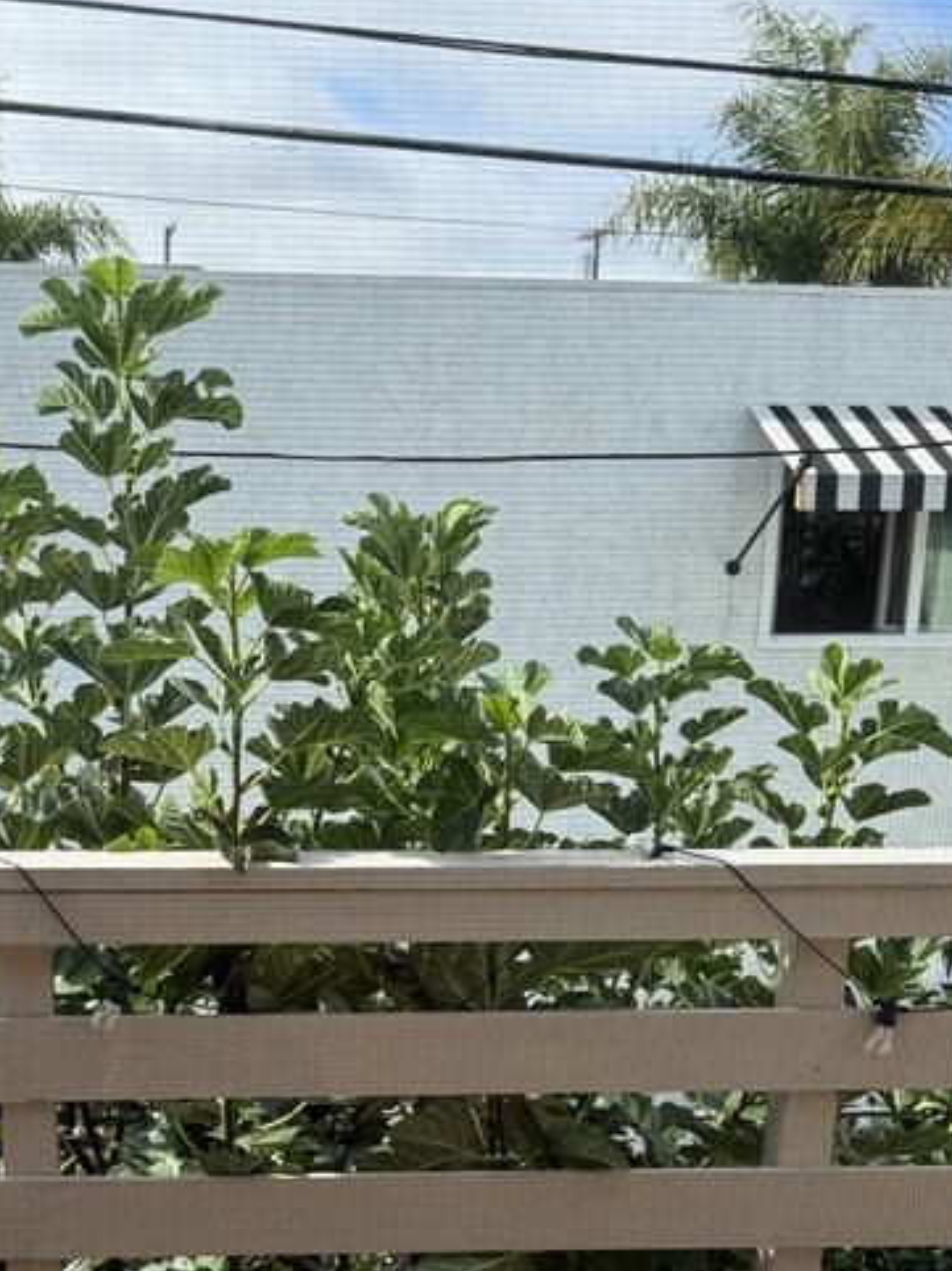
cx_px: 314
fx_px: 1872
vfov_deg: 36.1
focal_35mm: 51
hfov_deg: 28.3
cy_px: 1039
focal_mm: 6.76
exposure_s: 1/2053
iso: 100
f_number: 1.78
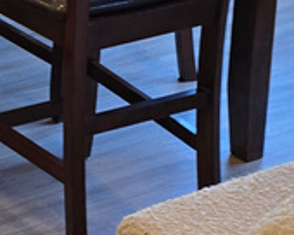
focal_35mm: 135
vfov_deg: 11.1
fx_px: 1175
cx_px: -285
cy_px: -98
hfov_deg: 12.6
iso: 100
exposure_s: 1/120
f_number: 1.7
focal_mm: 6.3
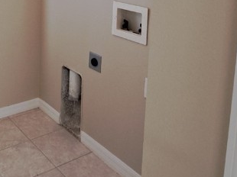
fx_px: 294
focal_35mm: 43
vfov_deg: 30.6
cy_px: -8
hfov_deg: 41.0
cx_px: 31
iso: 200
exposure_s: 1/30
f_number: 2.2
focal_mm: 1.74
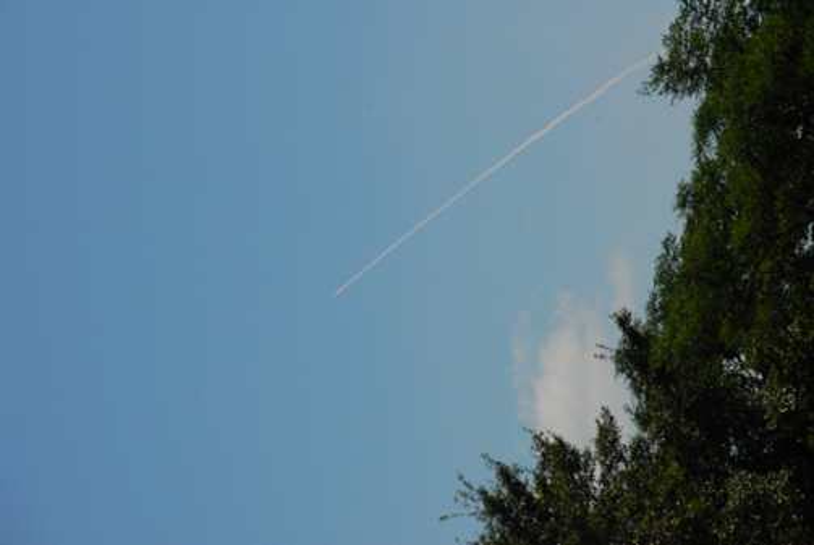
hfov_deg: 8.1
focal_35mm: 255
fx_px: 5774
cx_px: 407
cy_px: 272
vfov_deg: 5.4
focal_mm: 170
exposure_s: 1/500
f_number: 11
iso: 200
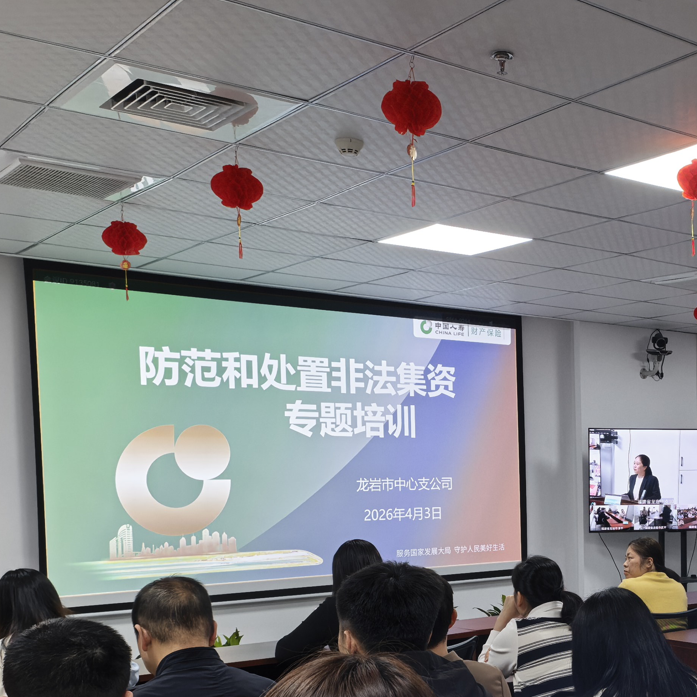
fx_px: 1071
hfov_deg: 33.0
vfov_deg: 35.1
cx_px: 701
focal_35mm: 47
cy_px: 542
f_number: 4
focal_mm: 8.5
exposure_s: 1/120
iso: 640
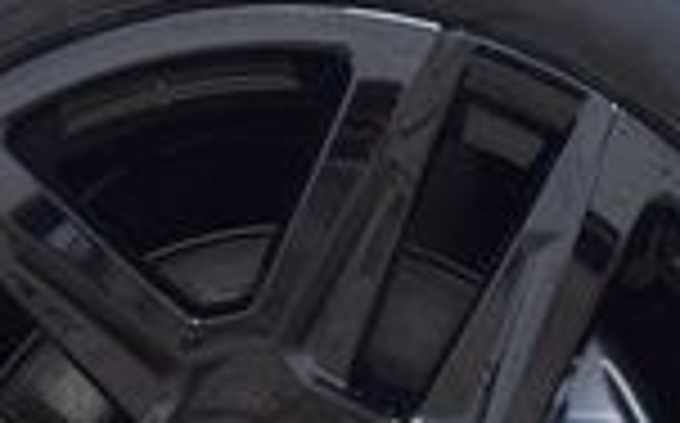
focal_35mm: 208
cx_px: 320
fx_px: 3850
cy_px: 596
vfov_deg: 6.2
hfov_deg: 10.1
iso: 1400
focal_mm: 32
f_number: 6.3
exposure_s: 1/15
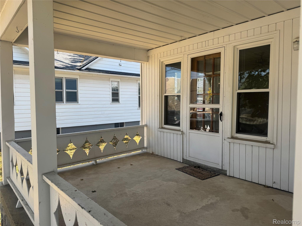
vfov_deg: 56.8
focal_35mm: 24
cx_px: 151
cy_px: 113
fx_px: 209
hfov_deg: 71.6
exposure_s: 1/864
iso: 80
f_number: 1.78
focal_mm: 6.76
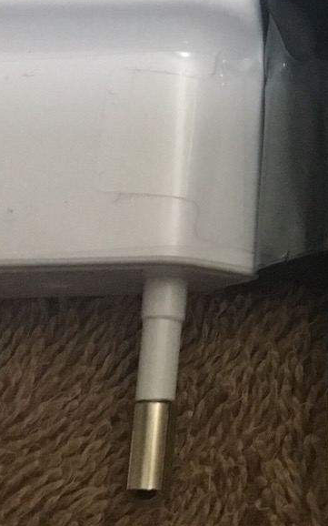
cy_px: 17
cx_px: 535
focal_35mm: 109
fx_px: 1560
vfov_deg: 18.7
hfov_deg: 11.4
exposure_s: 1/25
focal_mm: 4.15
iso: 200
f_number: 2.2
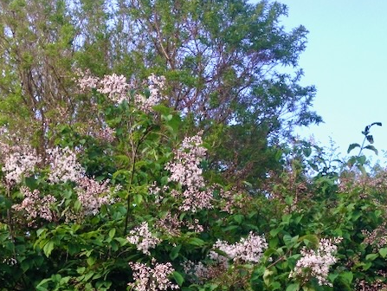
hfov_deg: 32.6
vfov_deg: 24.5
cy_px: 229
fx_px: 660
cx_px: 168
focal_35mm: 59
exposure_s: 1/287
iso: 50
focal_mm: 4.12
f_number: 2.4
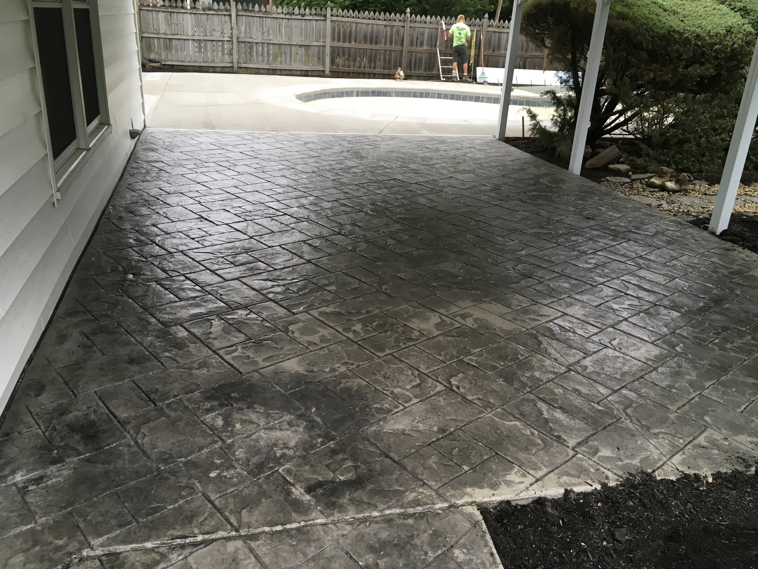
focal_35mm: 29
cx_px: 379
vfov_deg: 48.2
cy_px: 284
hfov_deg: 61.7
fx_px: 635
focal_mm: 4.15
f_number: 2.2
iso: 32
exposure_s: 1/40
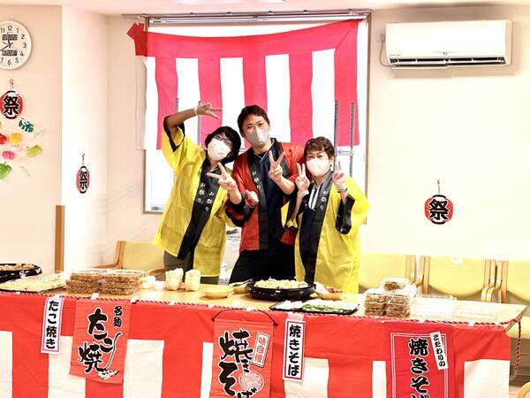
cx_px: 265
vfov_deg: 19.1
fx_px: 1179
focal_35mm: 77
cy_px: 199
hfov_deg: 25.3
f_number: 2.8
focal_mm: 9
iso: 160
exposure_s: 1/100
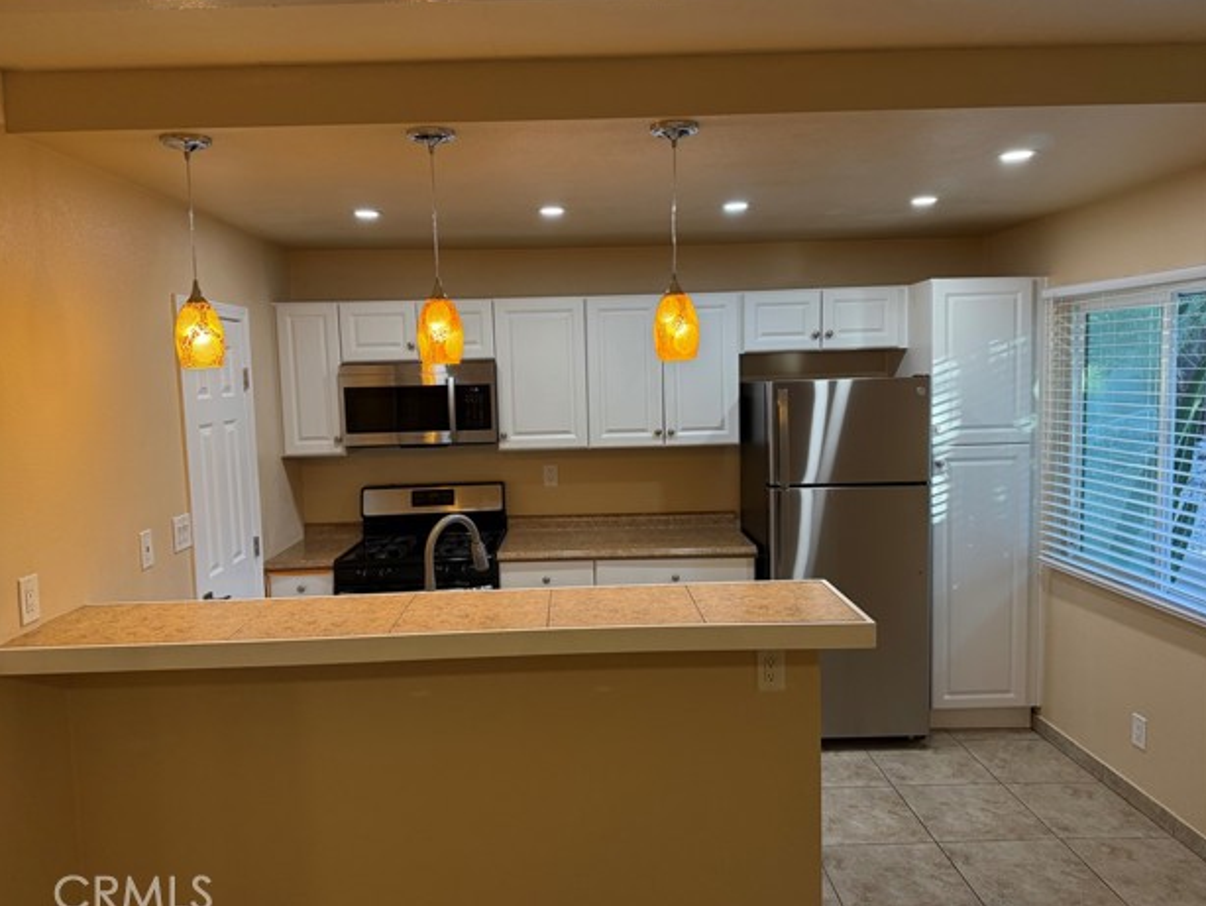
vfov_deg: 54.9
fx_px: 871
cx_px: 589
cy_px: 450
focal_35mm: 25
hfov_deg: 69.4
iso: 200
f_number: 1.78
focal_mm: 6.76
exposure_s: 1/160
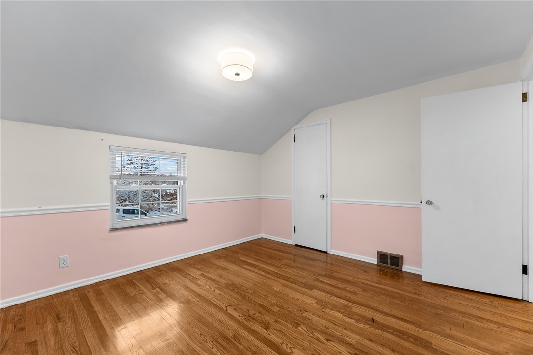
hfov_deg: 104.3
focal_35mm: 14
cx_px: 266
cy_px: 178
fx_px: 207
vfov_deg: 81.2
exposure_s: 1/4
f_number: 4
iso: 200
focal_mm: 14
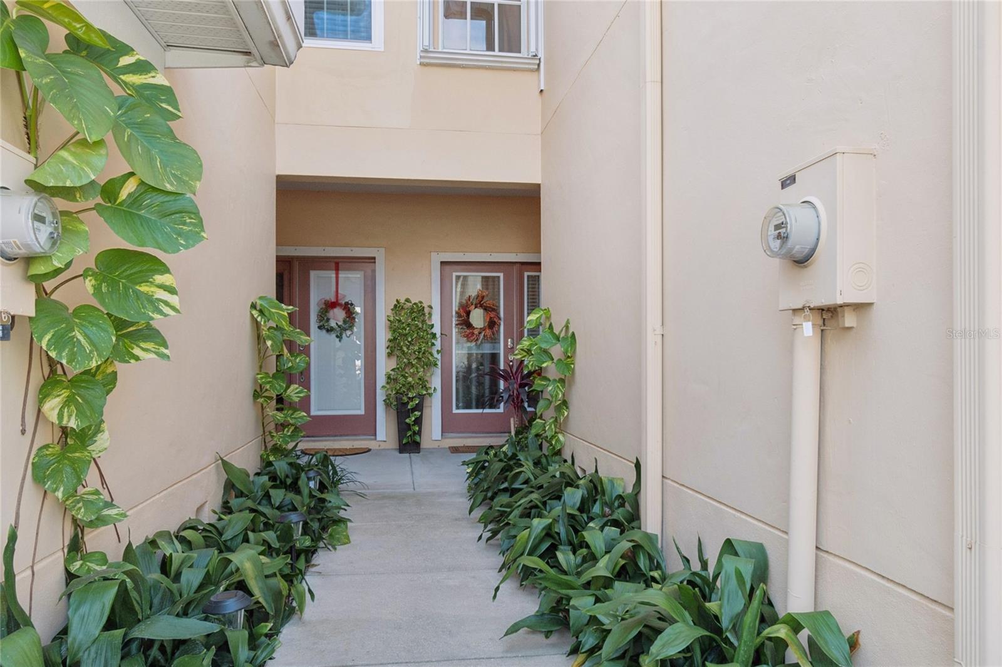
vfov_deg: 53.1
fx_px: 668
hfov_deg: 73.8
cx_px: 501
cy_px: 334
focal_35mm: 24
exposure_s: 1/250
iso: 100
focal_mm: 16
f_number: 7.1
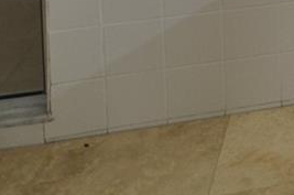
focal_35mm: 90
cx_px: 632
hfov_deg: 16.0
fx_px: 734
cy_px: -348
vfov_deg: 11.1
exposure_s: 1/200
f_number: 3.5
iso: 280
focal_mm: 10
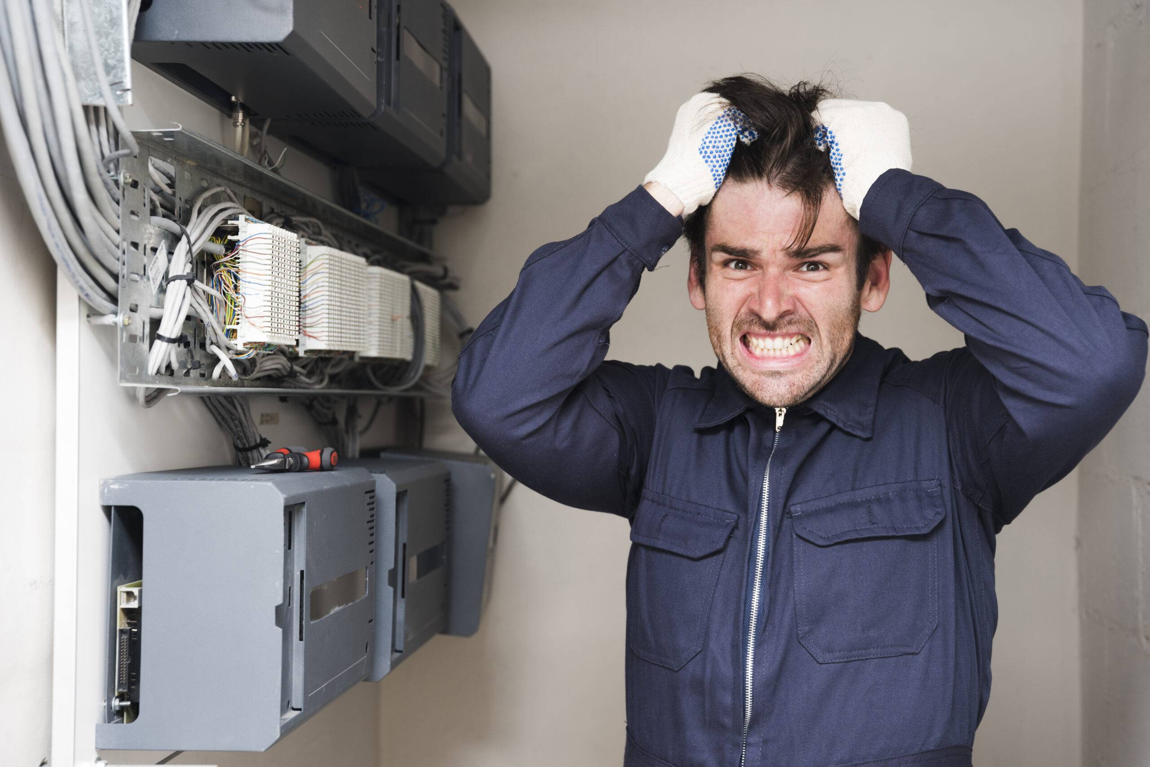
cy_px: 384
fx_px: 1981
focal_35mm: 62
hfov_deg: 32.4
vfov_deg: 21.9
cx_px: 575
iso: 320
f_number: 4.5
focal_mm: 62
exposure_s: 1/125
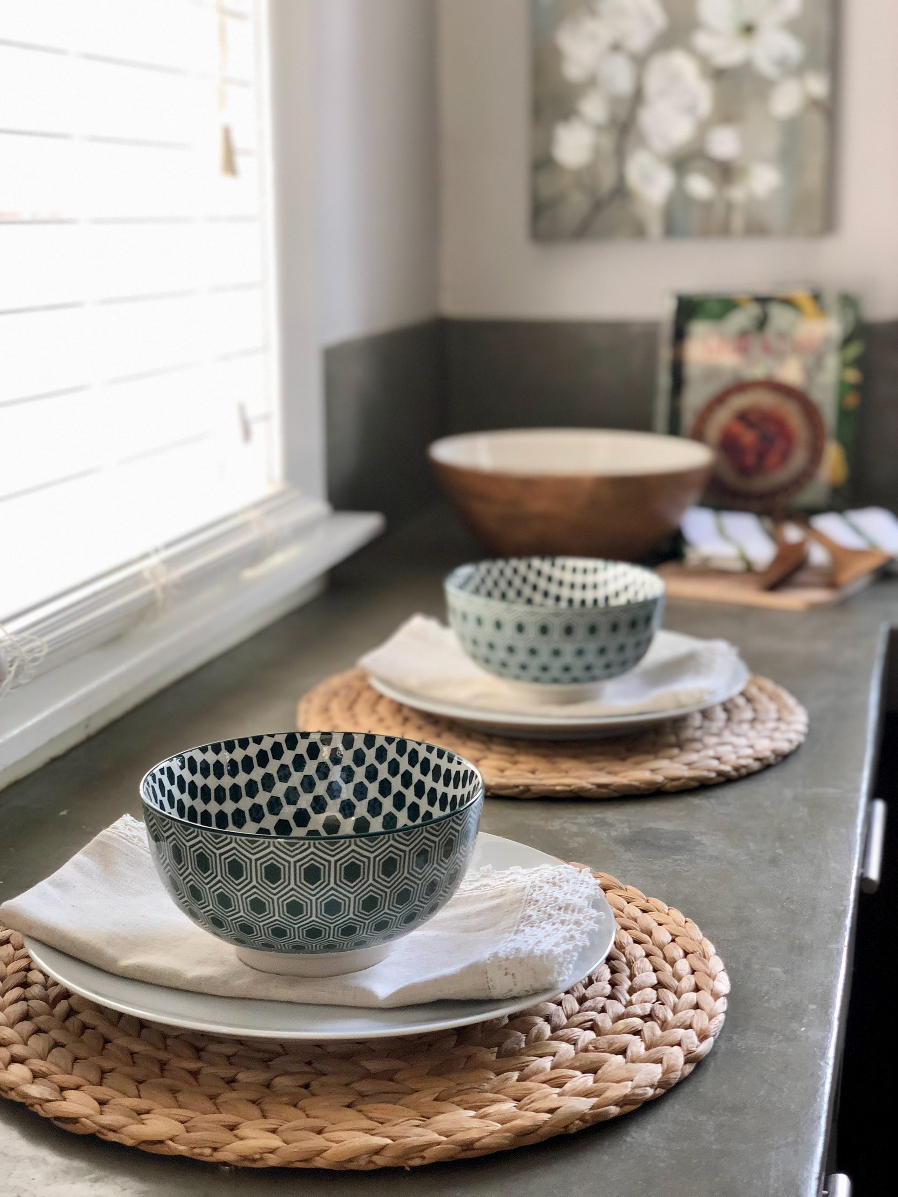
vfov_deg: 36.8
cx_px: 449
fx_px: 1799
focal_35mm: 52
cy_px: 598
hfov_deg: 28.0
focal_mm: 6
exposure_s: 1/60
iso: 64
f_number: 2.4
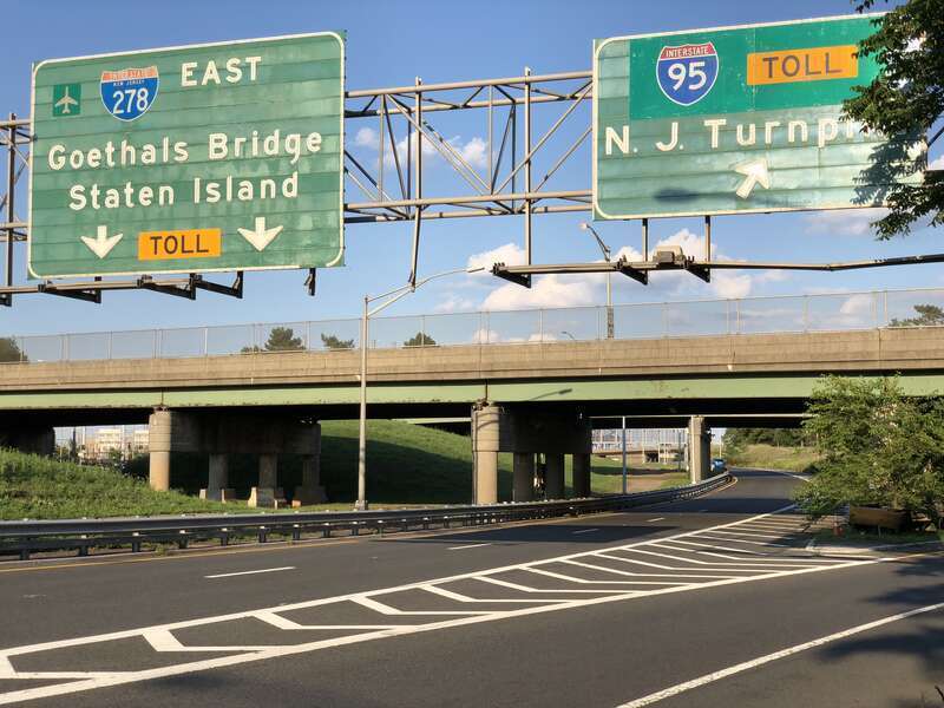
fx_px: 1418
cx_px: 472
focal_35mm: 52
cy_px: 354
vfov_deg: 28.0
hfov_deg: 36.8
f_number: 2.4
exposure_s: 1/917
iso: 16
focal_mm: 6
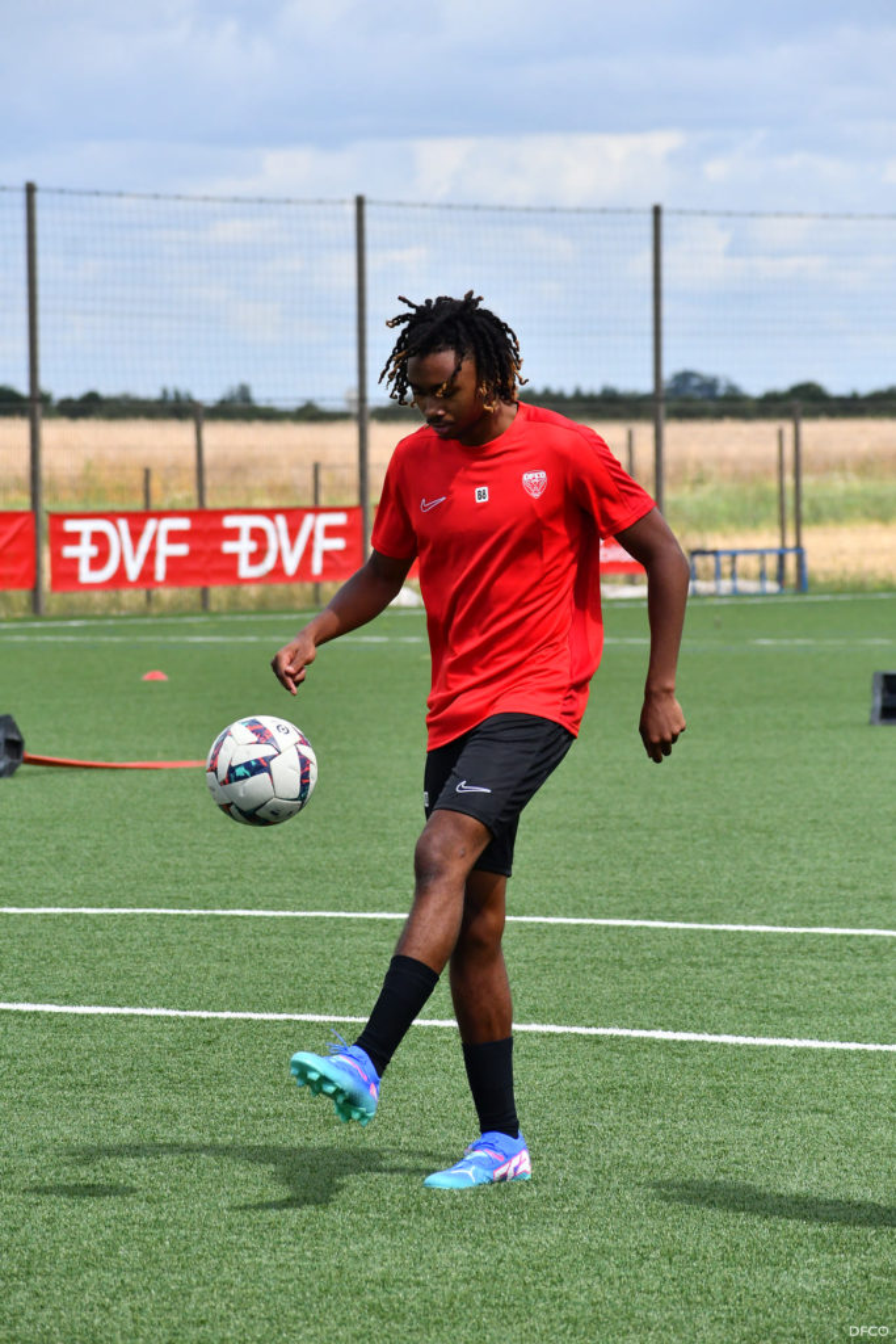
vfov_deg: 9.8
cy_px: 672
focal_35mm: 210
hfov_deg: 6.5
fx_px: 7837
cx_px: 448
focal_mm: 140
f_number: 8
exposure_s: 1/4000
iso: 1000
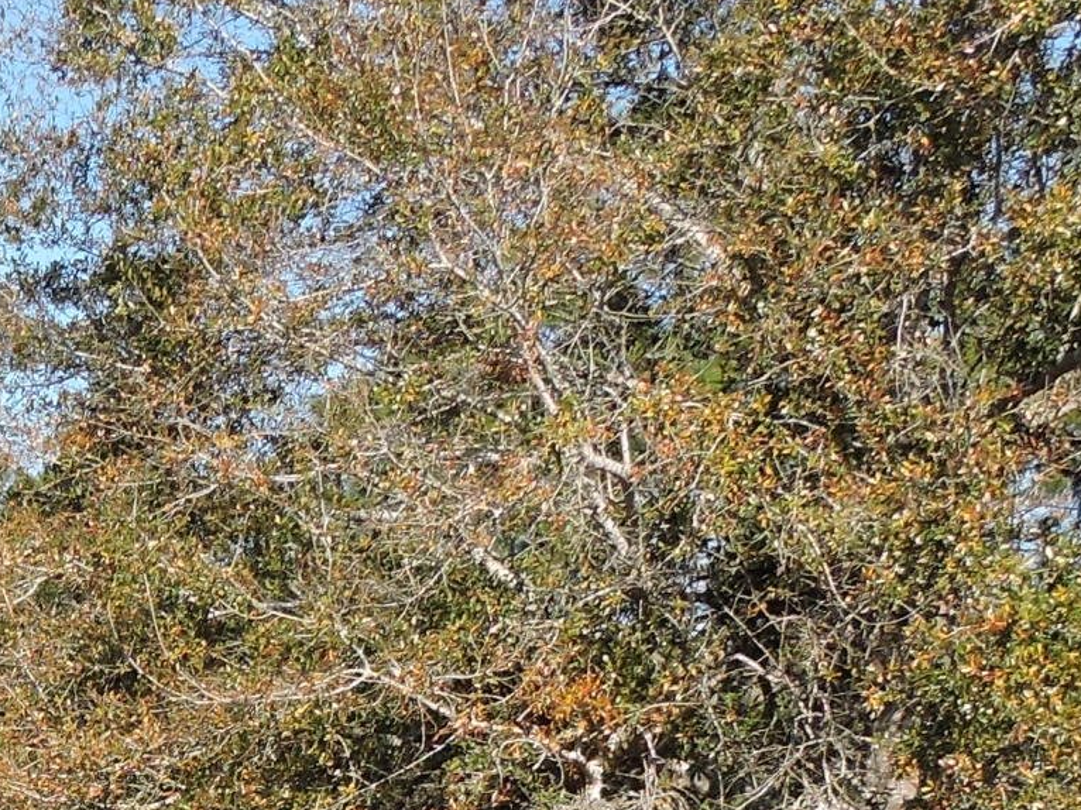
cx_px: -332
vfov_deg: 14.5
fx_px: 2935
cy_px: 1259
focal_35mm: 94
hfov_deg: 19.3
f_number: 3.3
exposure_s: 1/640
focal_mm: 4.3
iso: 100
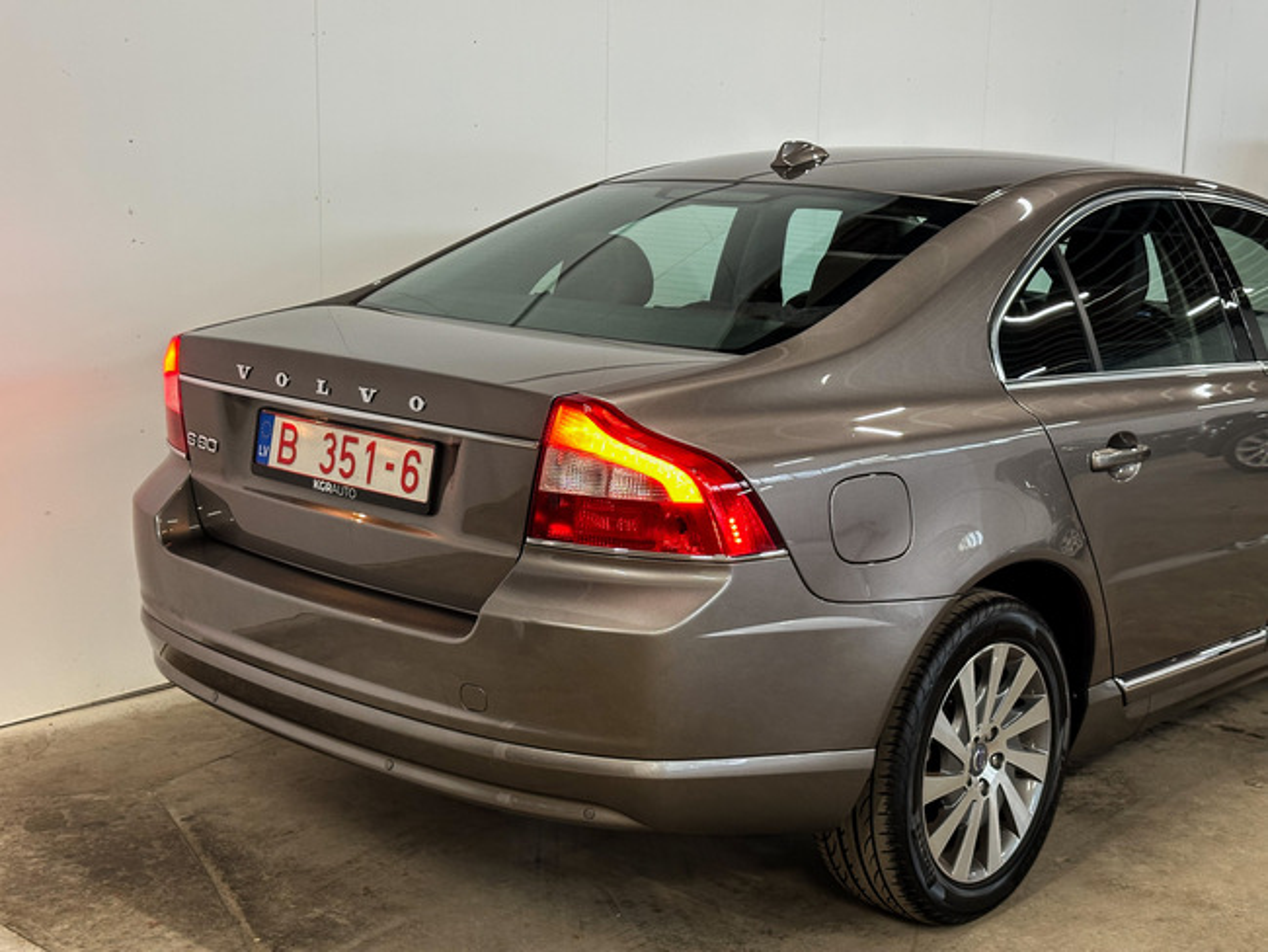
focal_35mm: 48
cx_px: 634
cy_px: 476
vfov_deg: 30.3
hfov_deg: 39.6
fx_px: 1759
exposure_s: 1/50
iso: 160
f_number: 1.78
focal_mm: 6.86
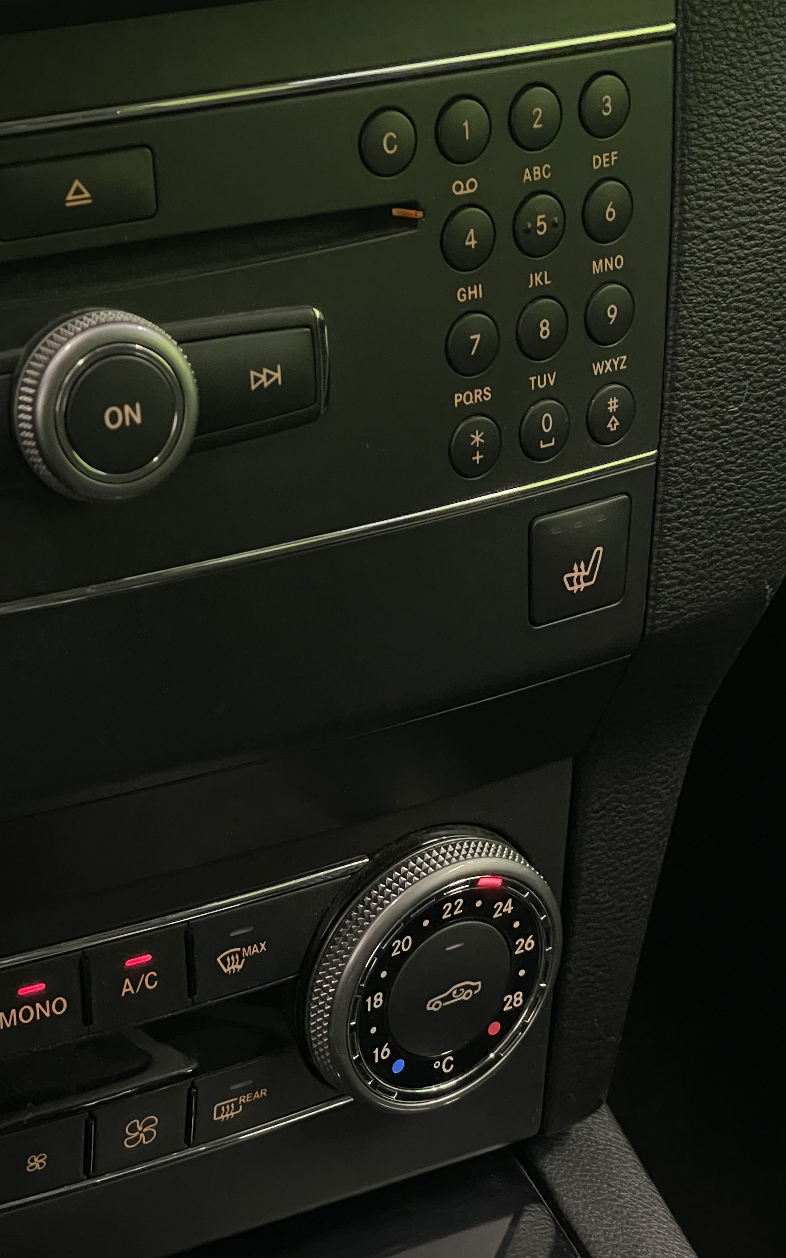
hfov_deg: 16.1
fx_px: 2742
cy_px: 648
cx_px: 76
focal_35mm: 80
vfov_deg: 25.8
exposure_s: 1/50
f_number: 2
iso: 800
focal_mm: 6
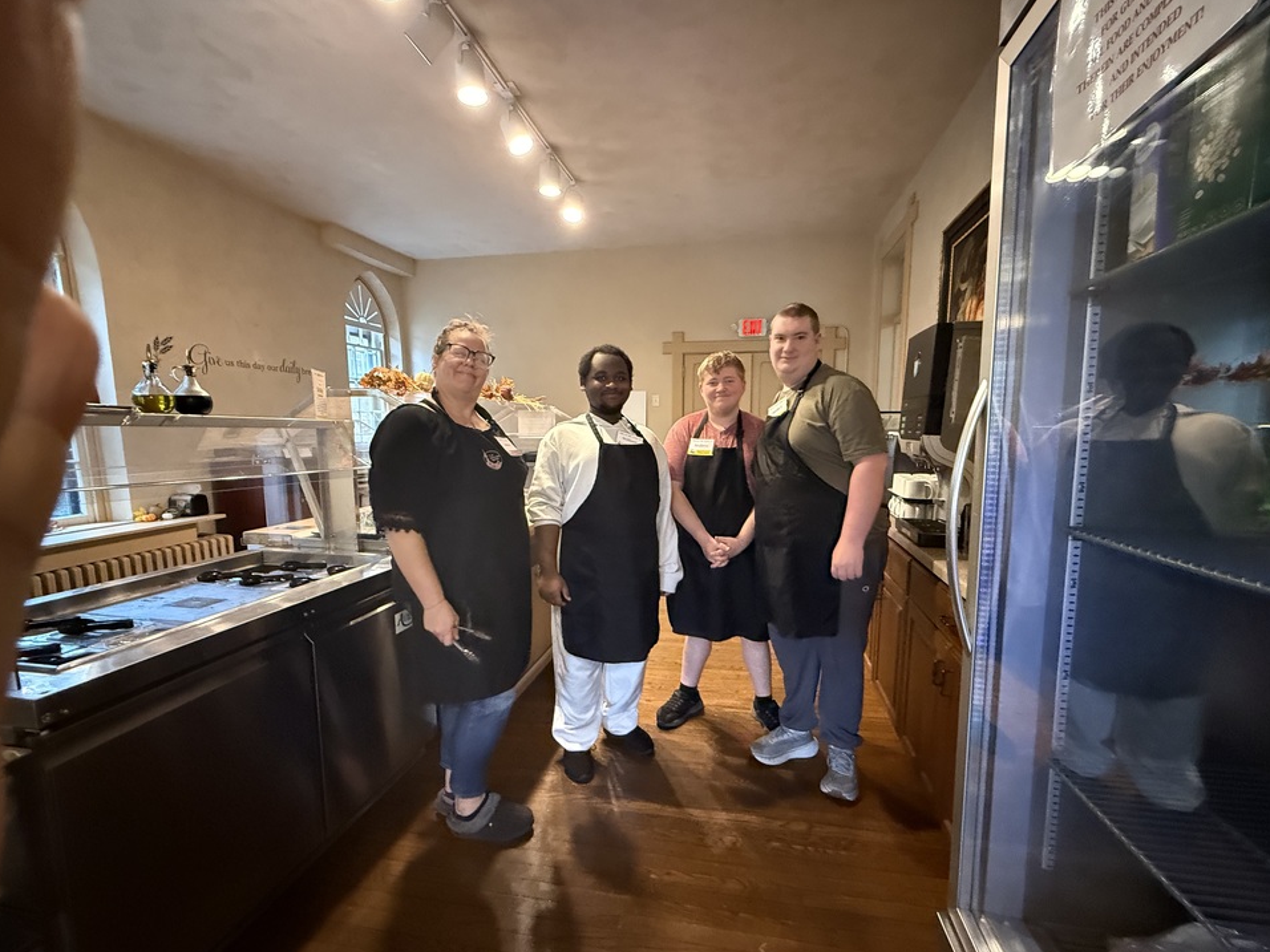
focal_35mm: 15
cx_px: 650
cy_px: 503
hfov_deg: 98.2
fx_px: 550
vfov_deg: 81.7
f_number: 2.2
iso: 1250
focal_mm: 2.22
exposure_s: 1/40
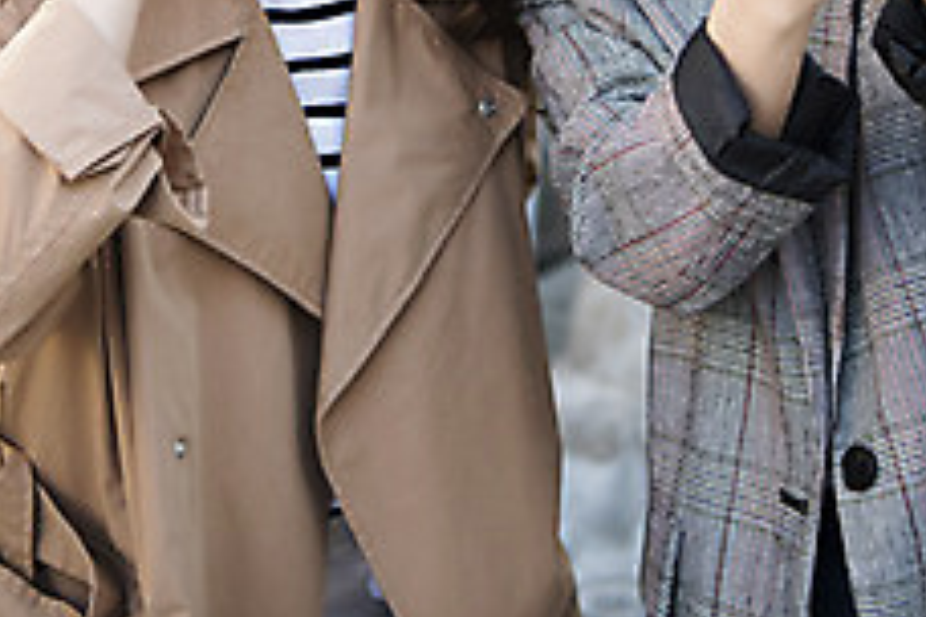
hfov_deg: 16.3
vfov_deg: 10.6
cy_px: -183
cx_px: 465
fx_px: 3241
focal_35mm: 126
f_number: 2.8
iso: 160
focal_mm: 48
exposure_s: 1/320
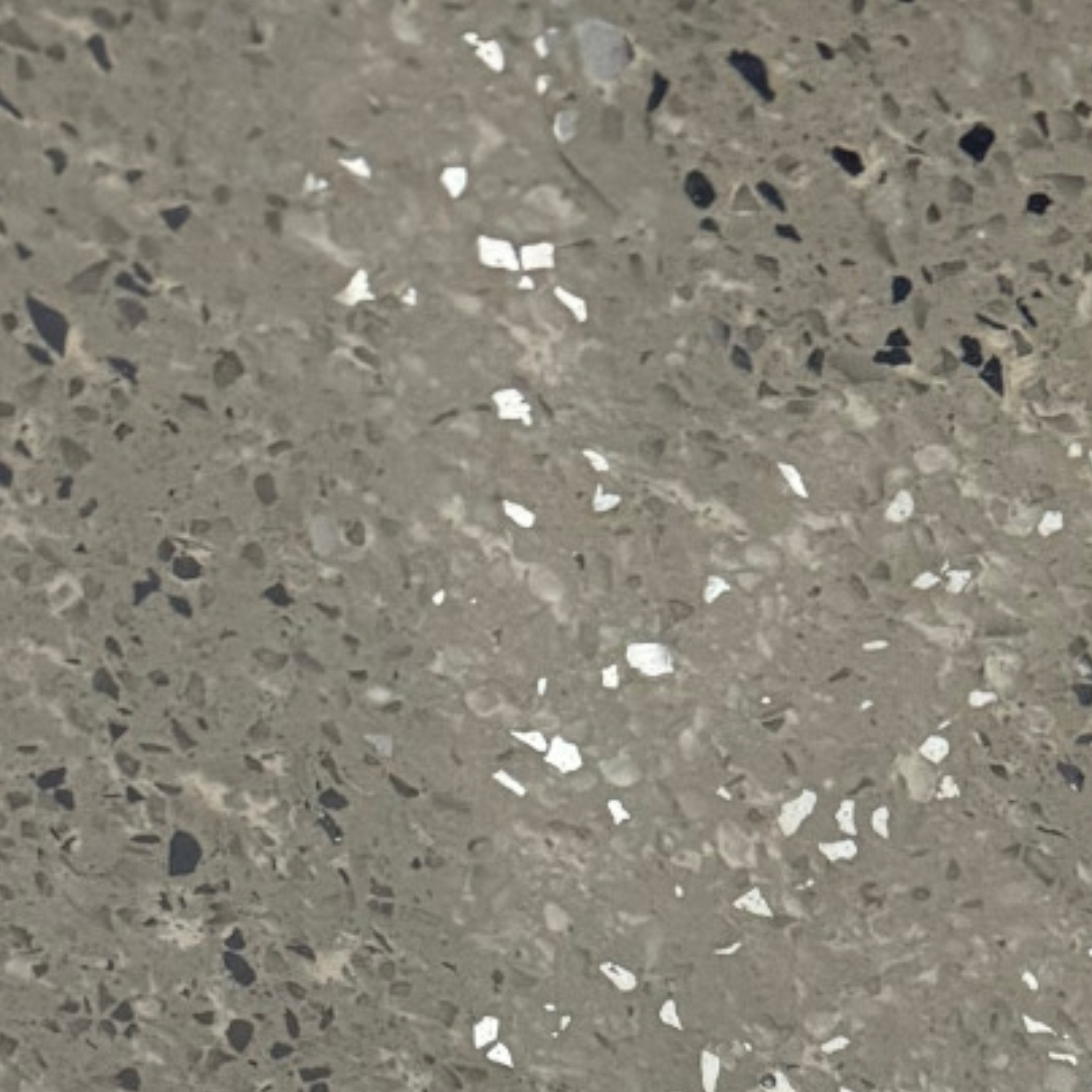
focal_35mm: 112
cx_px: 1989
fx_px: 3997
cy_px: 2666
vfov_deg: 12.2
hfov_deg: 13.8
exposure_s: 1/50
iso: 640
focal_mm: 6.76
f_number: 1.78
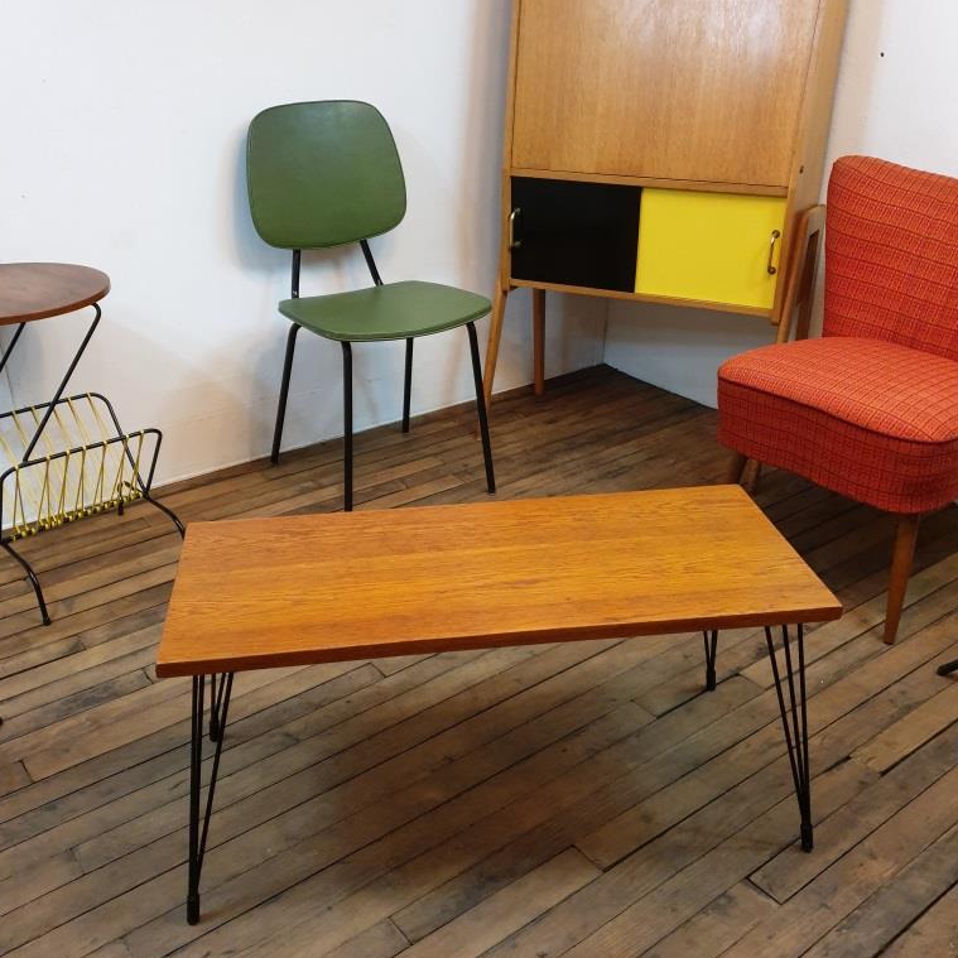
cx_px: 475
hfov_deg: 52.5
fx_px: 971
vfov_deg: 52.5
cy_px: 521
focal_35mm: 31
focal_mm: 4.3
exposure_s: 1/50
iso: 250
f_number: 1.5
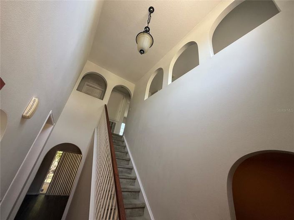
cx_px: 147
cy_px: 110
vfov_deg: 85.6
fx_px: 119
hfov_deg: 102.1
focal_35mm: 14
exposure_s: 1/99
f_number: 2.2
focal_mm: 2.22
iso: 125
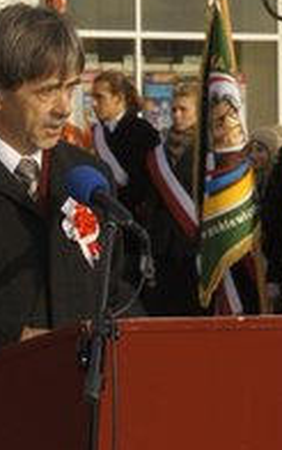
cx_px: -1
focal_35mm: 299
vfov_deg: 7.0
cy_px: 373
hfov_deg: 4.4
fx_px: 3666
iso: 200
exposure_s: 1/160
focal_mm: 70
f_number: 16
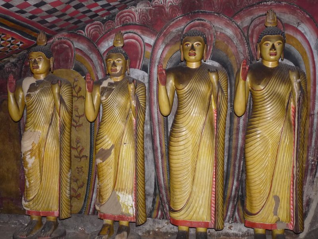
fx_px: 331
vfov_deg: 39.7
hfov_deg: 51.4
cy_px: 120
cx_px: 159
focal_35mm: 36
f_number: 2.8
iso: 200
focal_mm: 4.8
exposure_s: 1/30
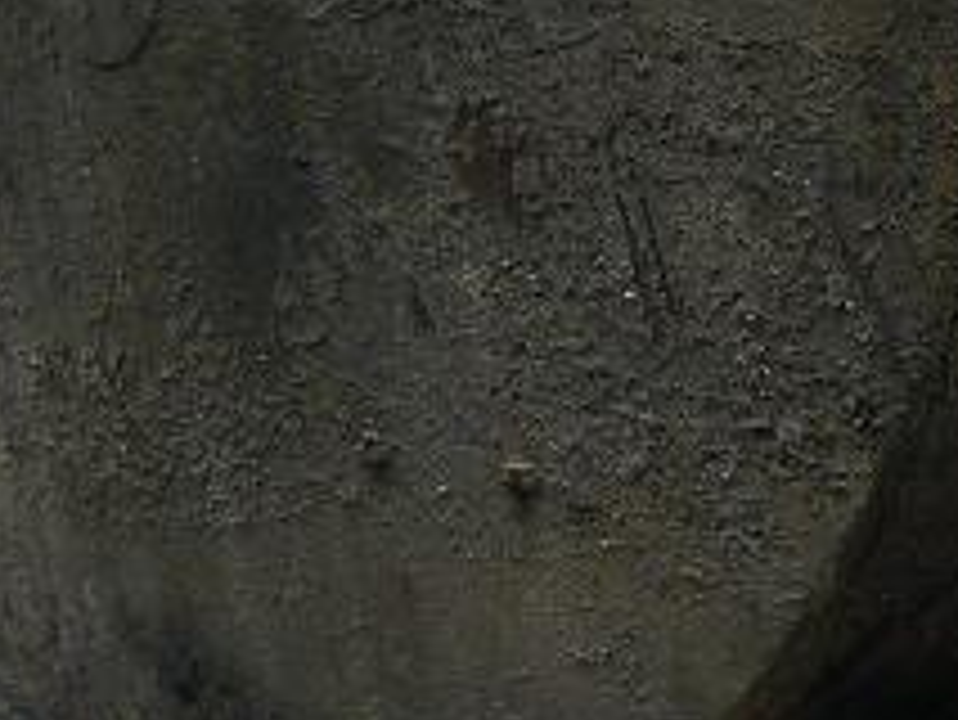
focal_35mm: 114
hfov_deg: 17.2
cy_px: -317
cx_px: 675
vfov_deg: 12.4
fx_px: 3157
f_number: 3.6
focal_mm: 6
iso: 100
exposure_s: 1/100
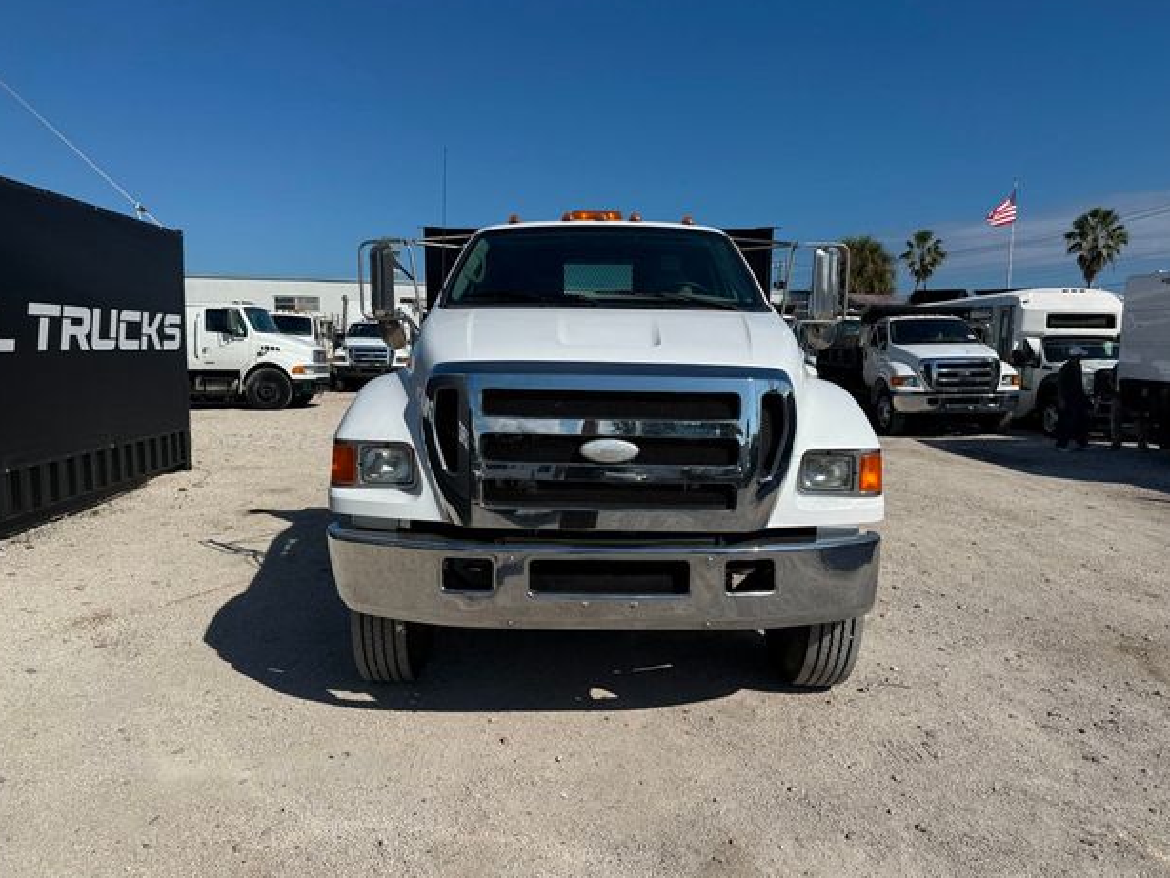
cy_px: 434
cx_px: 585
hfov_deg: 69.4
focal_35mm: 25
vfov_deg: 54.9
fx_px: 845
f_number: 1.78
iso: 80
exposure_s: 1/11905
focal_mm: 6.76
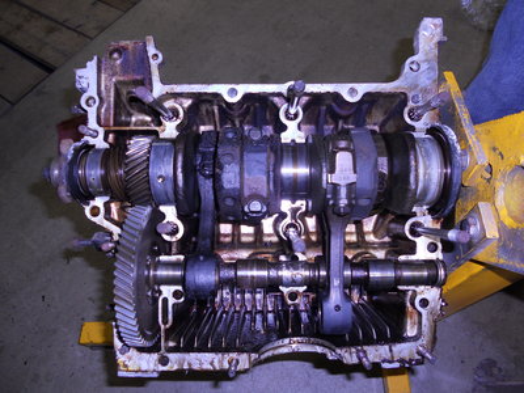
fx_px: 409
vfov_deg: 51.4
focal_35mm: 27
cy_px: 196
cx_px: 262
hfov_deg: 65.3
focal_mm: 4.9
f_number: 3.2
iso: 80
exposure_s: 1/25
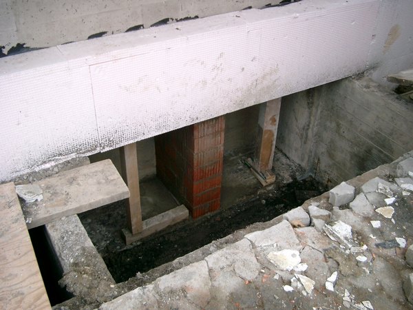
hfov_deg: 50.1
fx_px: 441
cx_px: 206
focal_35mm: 37
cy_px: 155
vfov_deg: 38.7
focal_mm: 7.6
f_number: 2.6
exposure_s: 1/320
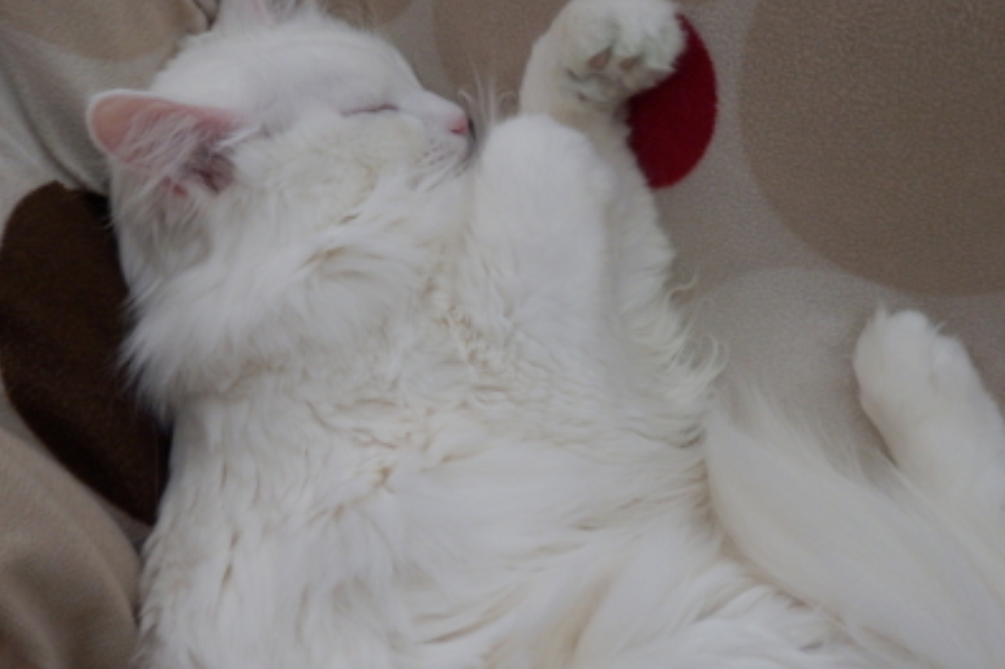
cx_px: 501
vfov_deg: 34.2
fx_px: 1088
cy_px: 303
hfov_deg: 49.6
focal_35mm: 39
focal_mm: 6.6
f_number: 3.6
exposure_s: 1/60
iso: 400
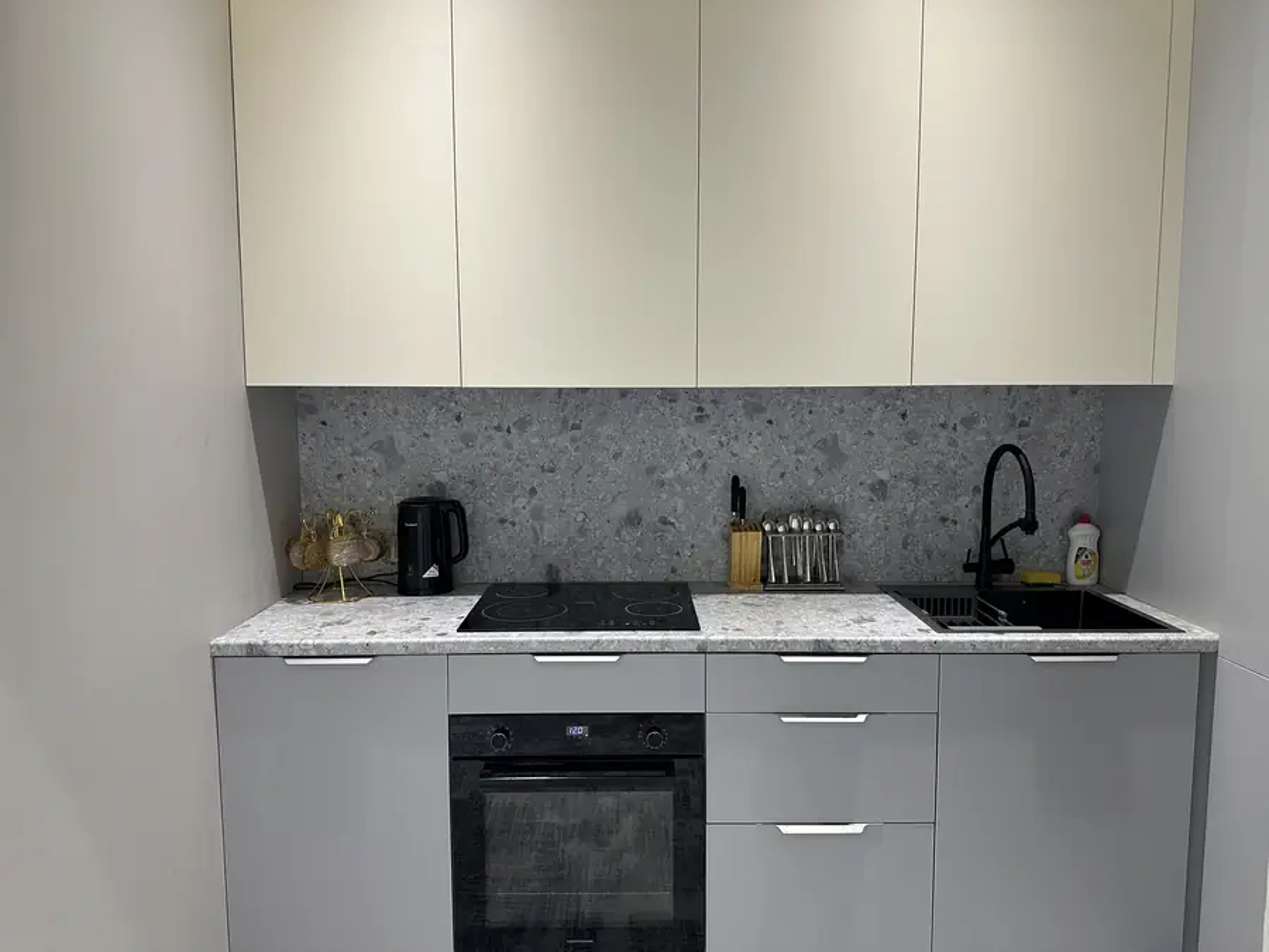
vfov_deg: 56.8
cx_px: 634
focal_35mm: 24
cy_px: 476
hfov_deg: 71.6
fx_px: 880
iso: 200
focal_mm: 6.86
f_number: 1.78
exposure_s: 1/100
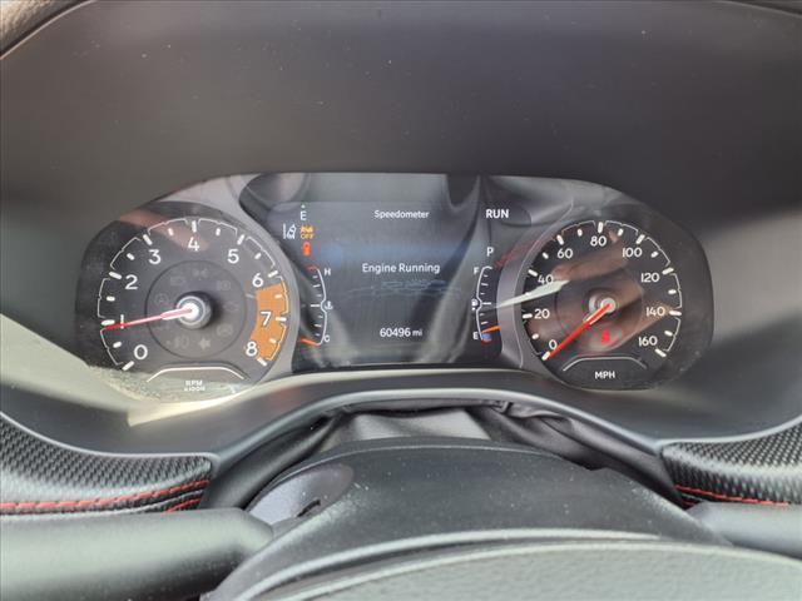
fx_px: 626
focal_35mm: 27
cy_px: 300
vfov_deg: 51.4
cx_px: 401
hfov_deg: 65.3
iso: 50
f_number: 1.9
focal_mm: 3.58
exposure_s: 1/40
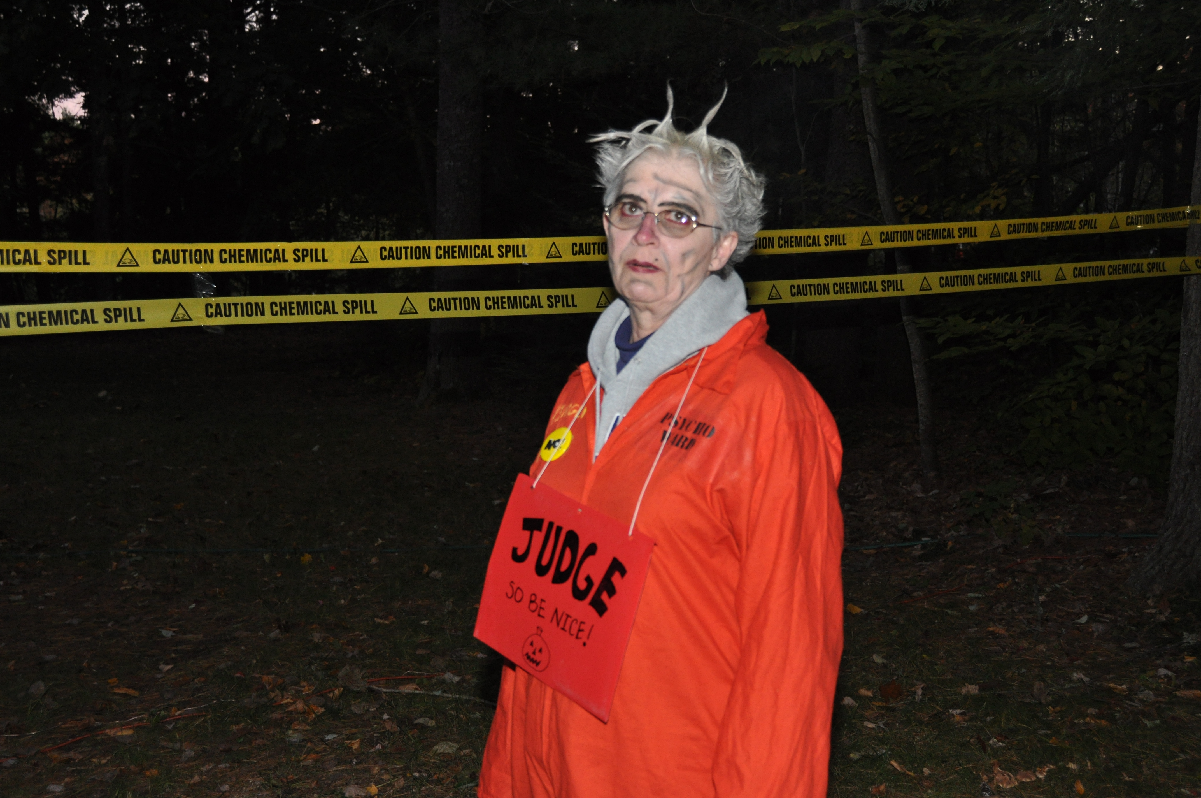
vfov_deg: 32.9
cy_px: 399
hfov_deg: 48.0
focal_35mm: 40
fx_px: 1349
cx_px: 600
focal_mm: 27
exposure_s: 1/60
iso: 800
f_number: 4
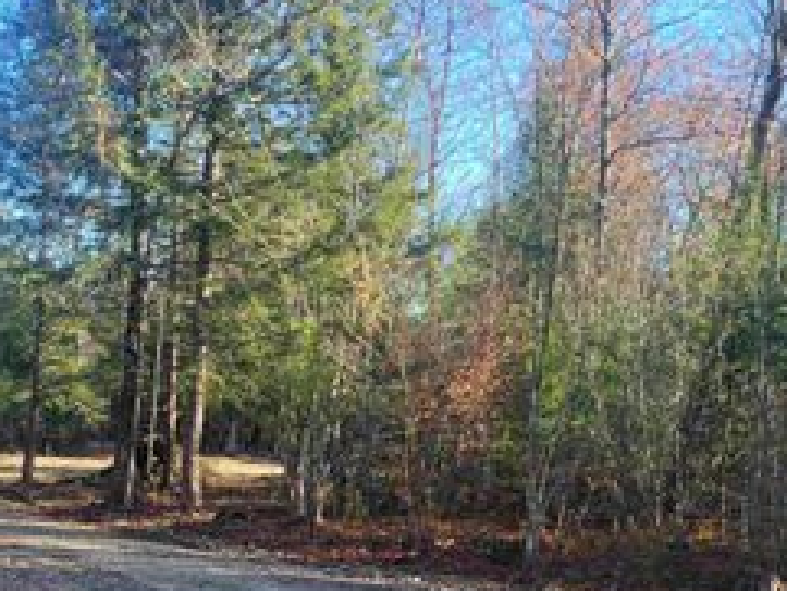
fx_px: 1228
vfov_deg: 26.3
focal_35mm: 54
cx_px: 75
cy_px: 514
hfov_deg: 33.6
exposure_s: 1/364
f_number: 1.8
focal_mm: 5.4
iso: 40
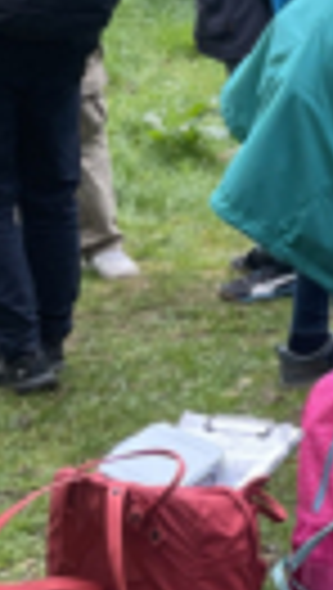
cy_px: 119
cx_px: 1008
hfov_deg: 8.6
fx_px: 1831
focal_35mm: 117
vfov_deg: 18.1
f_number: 1.6
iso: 32
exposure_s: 1/130
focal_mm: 4.2
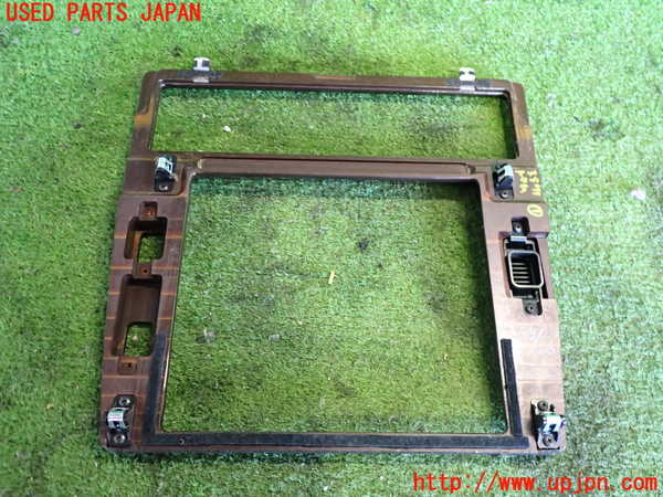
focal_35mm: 30
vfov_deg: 46.8
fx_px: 575
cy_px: 248
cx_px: 332
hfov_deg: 60.0
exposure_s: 1/30
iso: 500
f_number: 2.3
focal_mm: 5.4
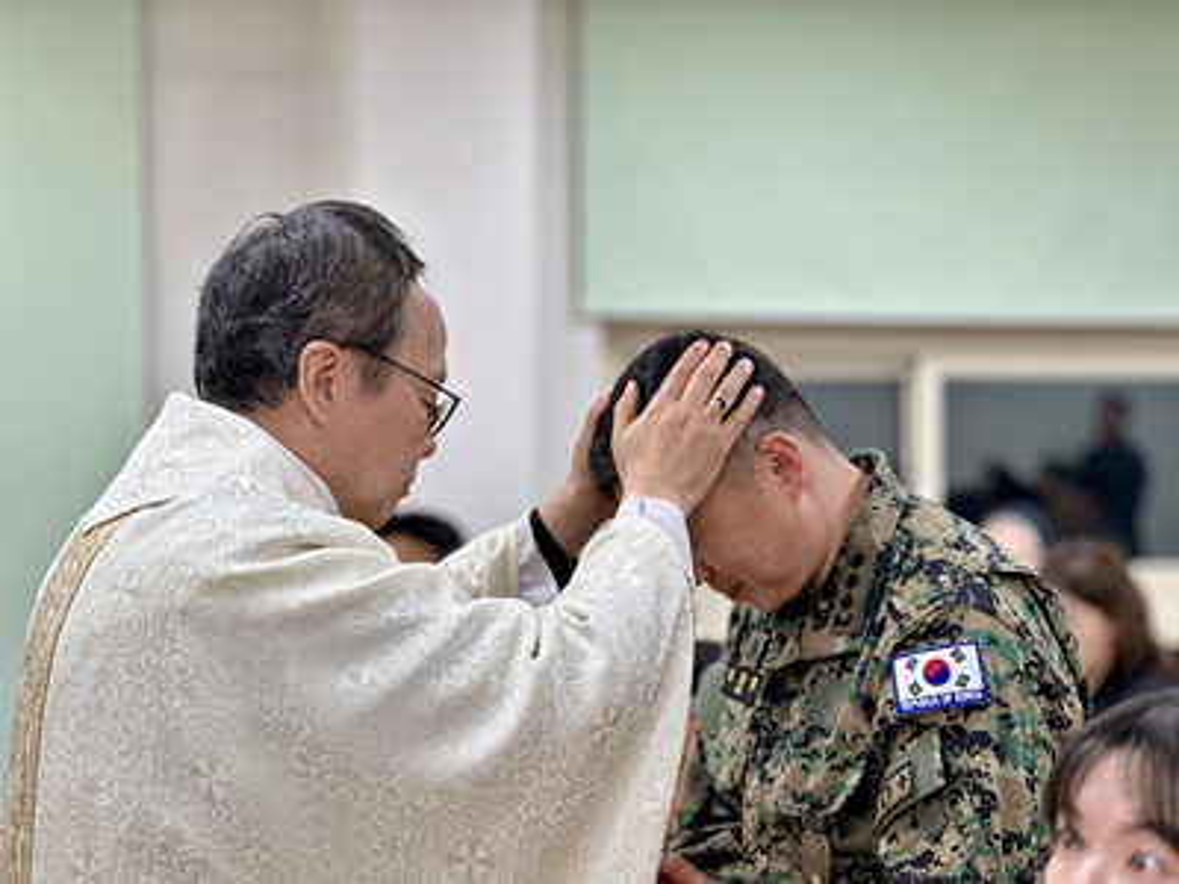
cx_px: 590
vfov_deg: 19.1
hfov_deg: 25.3
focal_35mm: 77
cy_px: 442
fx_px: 2623
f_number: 2.8
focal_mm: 9
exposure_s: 1/40
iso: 125
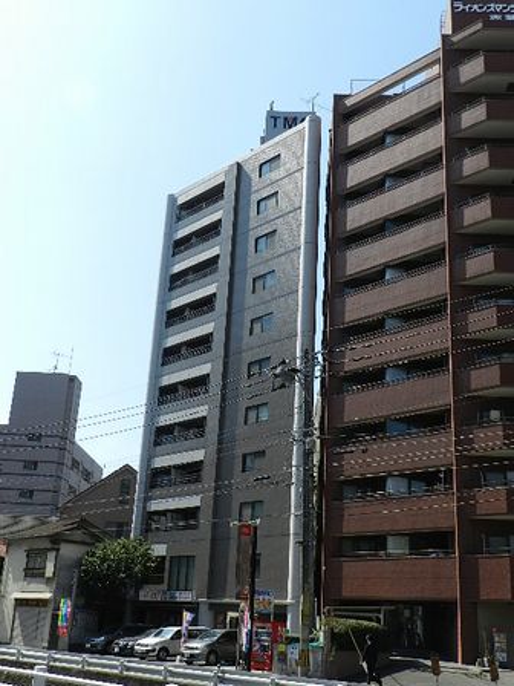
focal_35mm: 38
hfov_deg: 37.7
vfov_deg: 49.0
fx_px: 752
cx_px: 257
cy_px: 343
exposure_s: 1/1250
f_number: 4
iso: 160
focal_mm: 6.7
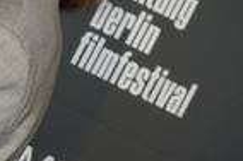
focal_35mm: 245
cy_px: -48
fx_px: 1650
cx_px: -81
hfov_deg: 8.3
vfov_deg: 5.5
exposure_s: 1/200
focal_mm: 77
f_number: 5.6
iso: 320
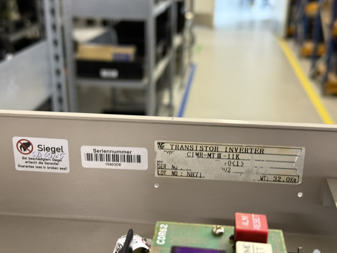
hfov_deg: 39.7
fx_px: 467
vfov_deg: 30.3
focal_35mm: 48
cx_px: 168
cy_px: 126
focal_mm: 6.76
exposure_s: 1/50
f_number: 1.78
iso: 250
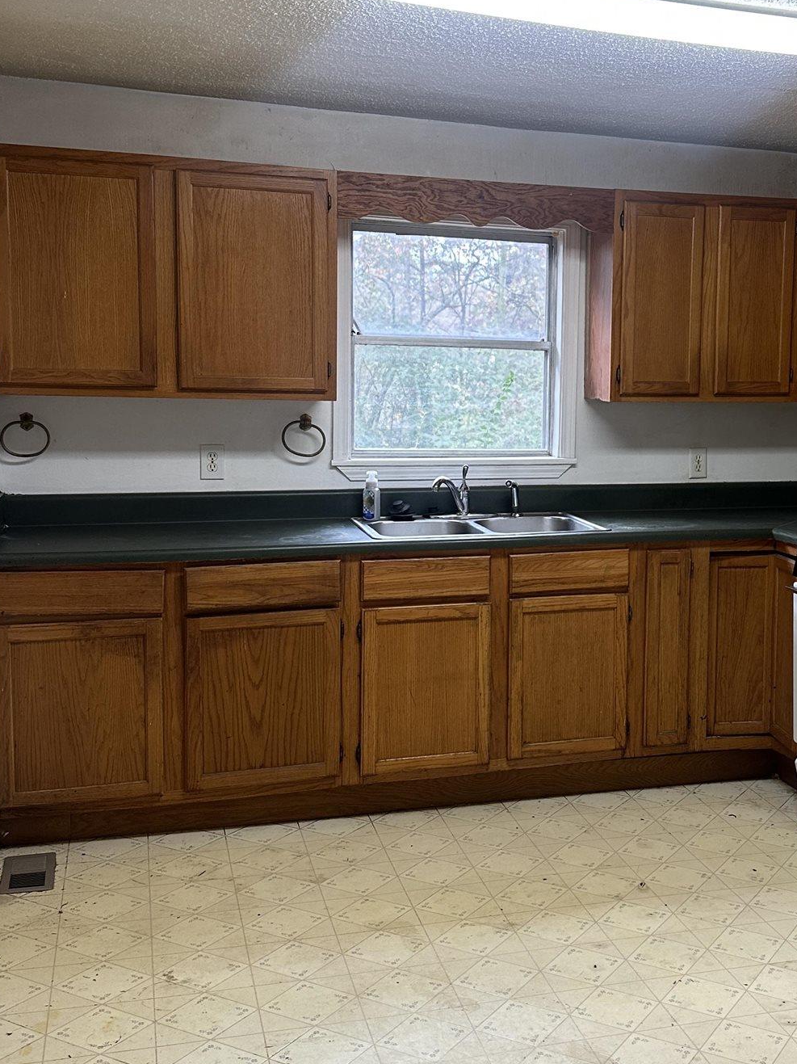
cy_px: 482
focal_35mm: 42
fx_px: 1290
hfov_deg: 33.6
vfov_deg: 44.8
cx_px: 600
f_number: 1.78
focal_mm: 6.86
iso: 125
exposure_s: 1/120
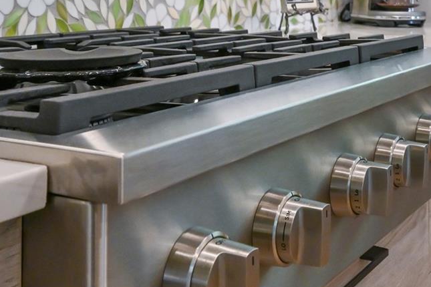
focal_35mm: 58
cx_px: 321
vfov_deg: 22.4
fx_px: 697
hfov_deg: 33.7
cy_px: 1
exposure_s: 1/100
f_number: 8
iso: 3200
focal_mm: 23.5
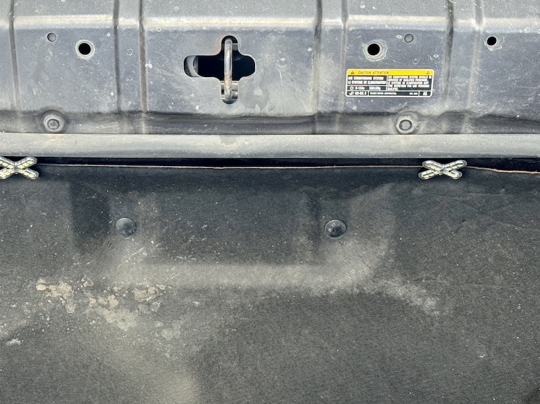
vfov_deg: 19.9
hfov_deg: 26.3
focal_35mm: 74
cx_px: 219
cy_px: 239
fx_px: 1154
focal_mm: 6.86
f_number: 1.78
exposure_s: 1/40
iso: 200
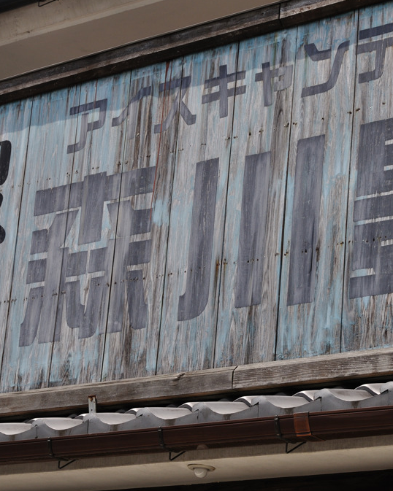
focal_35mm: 118
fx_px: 1712
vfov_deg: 16.3
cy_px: 244
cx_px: 204
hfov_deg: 13.1
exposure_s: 1/640
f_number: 8
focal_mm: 55
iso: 200
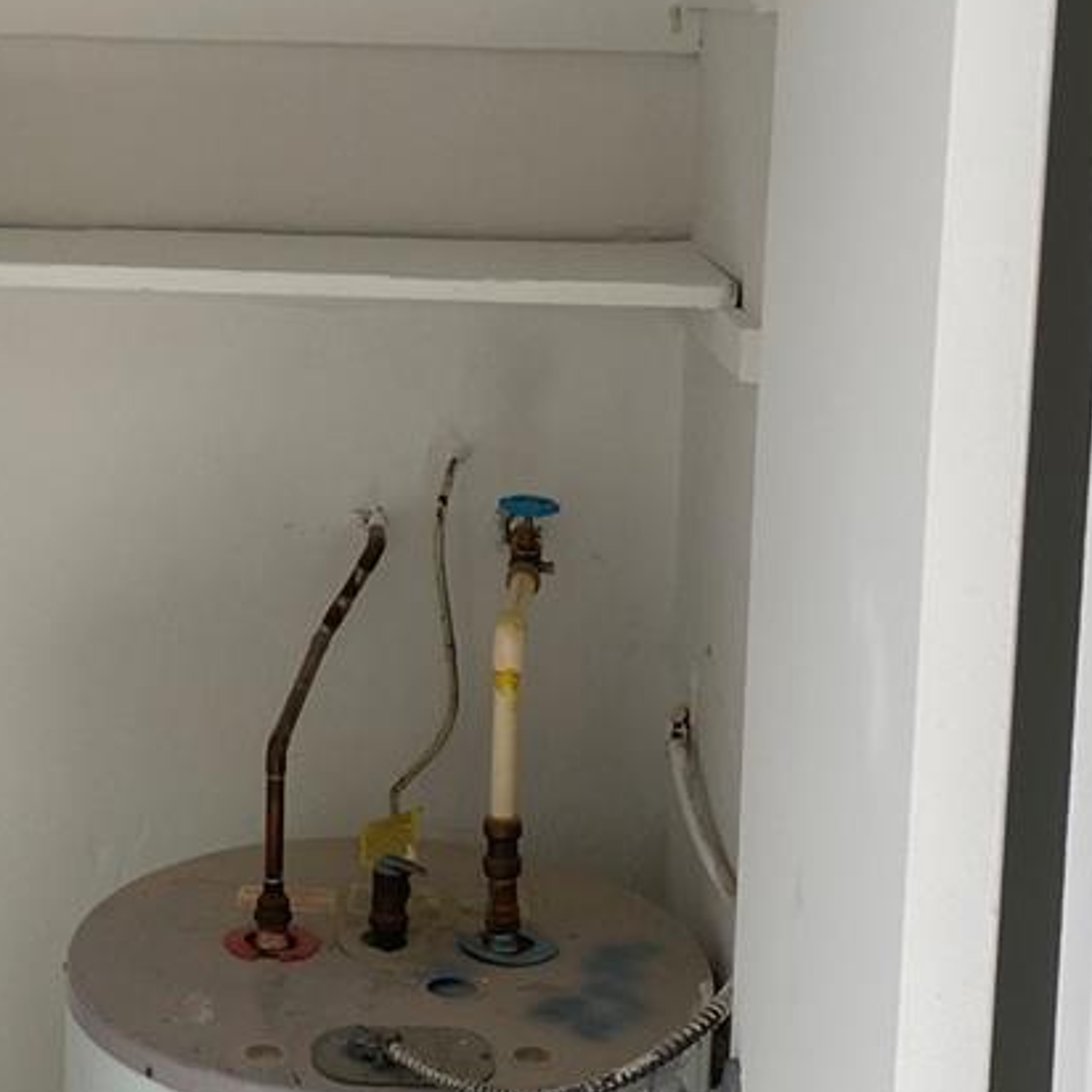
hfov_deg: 25.4
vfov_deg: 25.4
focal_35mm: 67
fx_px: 2391
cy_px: 284
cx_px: 246
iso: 32
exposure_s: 1/191
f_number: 1.8
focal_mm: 4.25
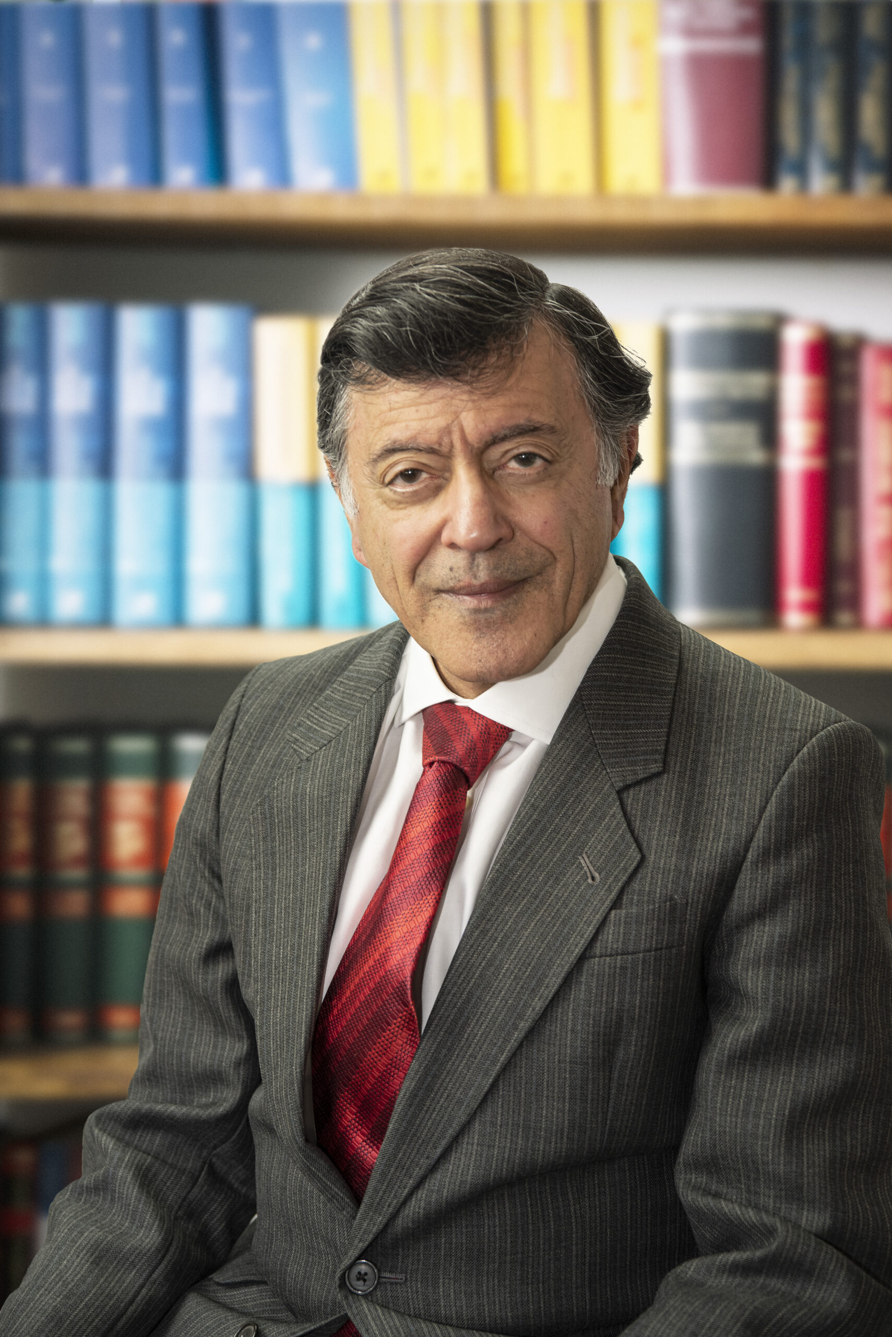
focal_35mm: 65
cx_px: 446
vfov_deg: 30.9
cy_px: 668
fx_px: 2413
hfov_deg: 20.9
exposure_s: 1/80
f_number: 4.5
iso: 400
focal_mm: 65
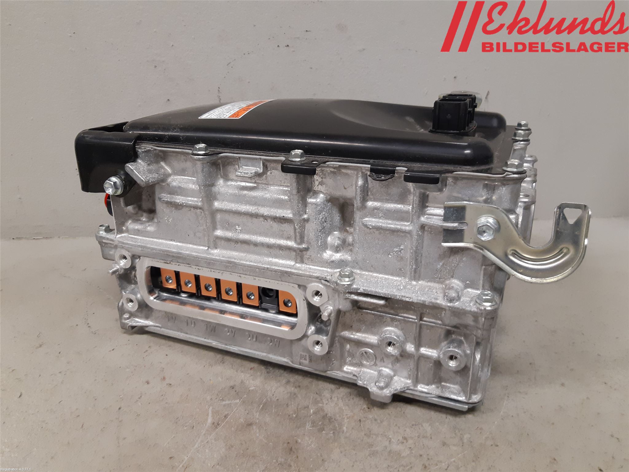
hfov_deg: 67.3
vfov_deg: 53.1
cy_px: 236
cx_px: 314
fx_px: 472
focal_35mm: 26
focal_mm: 3.93
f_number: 1.7
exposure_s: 1/50
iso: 160
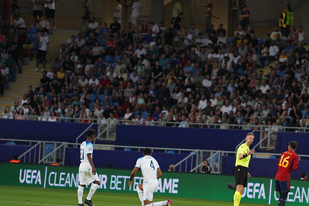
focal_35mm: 372
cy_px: 130
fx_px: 3193
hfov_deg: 5.5
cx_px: 226
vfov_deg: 3.7
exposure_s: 1/1000
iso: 2000
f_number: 4
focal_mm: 200
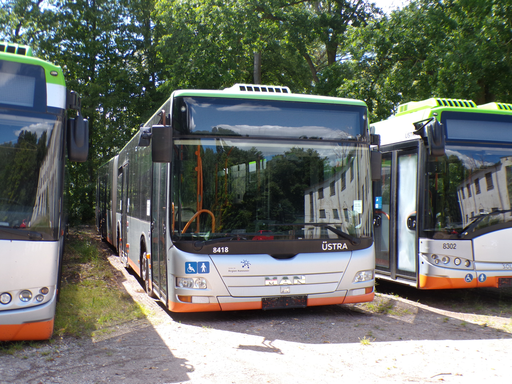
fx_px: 547
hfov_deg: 50.1
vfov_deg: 38.7
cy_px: 192
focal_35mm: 37
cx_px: 256
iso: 100
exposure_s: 1/280
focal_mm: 6.6
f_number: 3.3
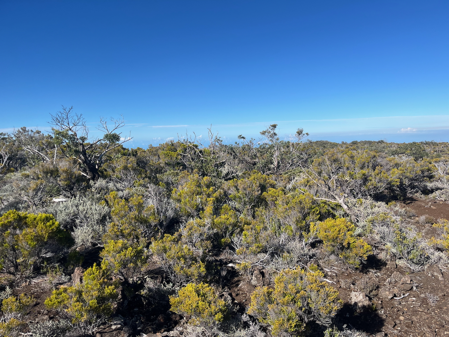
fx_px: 337
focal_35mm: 26
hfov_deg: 67.3
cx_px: 224
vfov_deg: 53.1
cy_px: 168
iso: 50
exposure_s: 1/3745
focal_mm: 5.1
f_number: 1.6
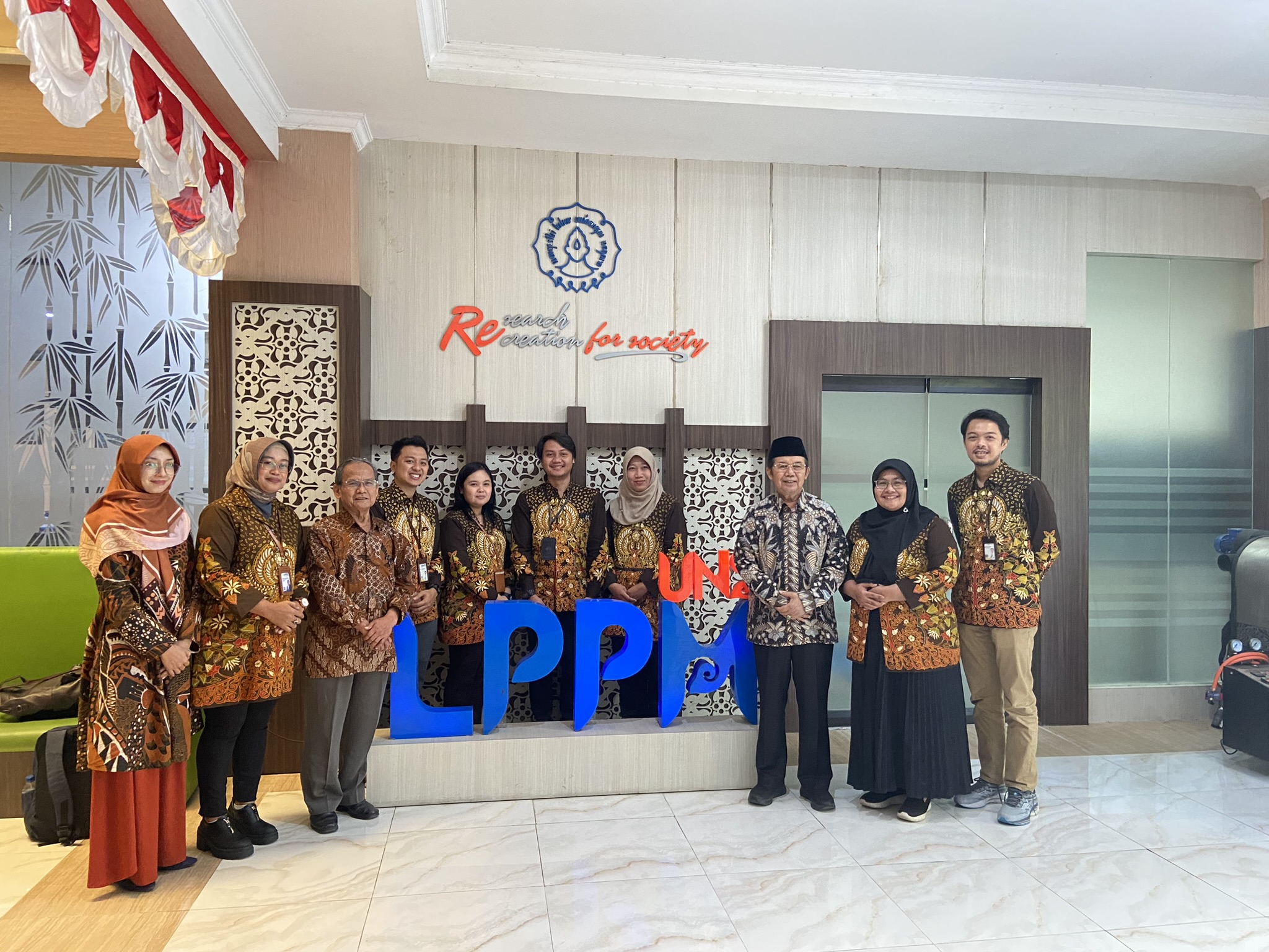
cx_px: 634
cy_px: 476
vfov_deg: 53.1
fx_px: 953
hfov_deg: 67.3
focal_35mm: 26
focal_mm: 4.25
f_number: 1.8
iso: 400
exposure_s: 1/33
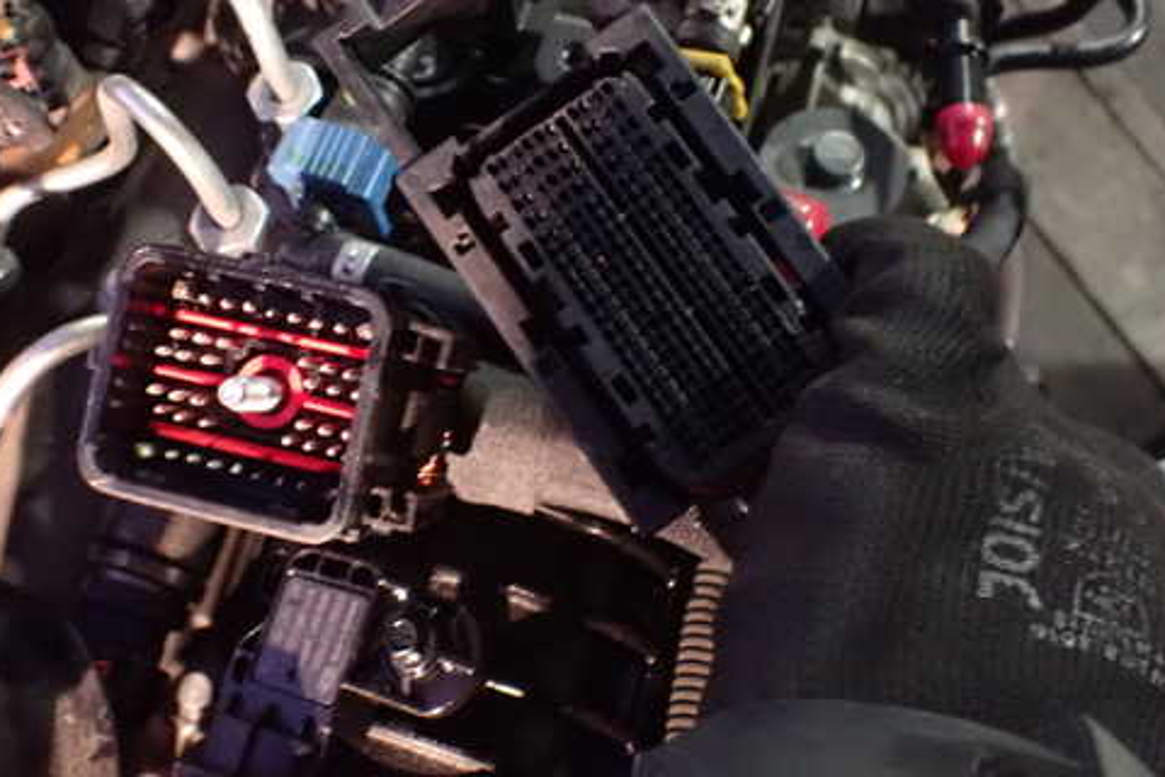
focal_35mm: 39
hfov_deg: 49.3
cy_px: 313
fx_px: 1262
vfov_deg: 34.1
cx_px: 485
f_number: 2.3
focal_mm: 5.4
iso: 1600
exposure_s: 1/25
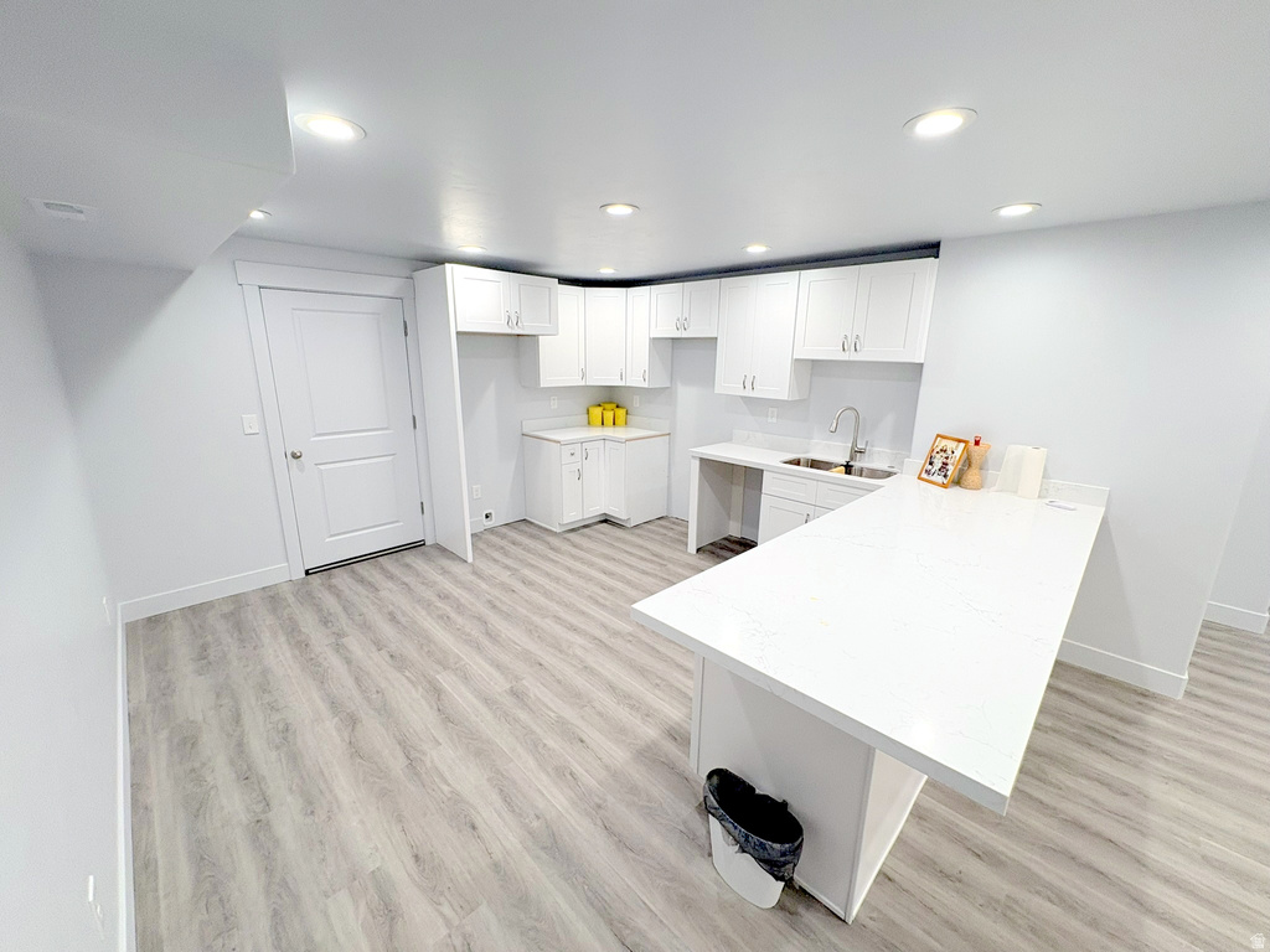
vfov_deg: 85.7
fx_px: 514
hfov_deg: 102.1
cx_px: 635
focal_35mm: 14
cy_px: 476
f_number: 2.2
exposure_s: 1/120
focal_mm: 2.22
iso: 125
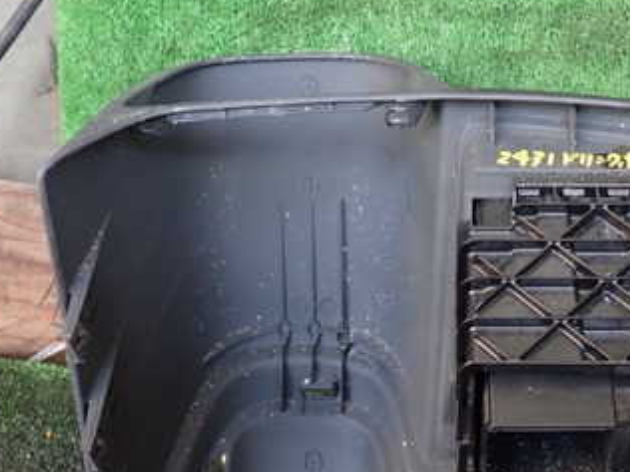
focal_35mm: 57
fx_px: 1037
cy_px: 291
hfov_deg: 33.4
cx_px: 441
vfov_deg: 25.6
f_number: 2.3
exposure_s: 1/60
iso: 200
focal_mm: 5.4
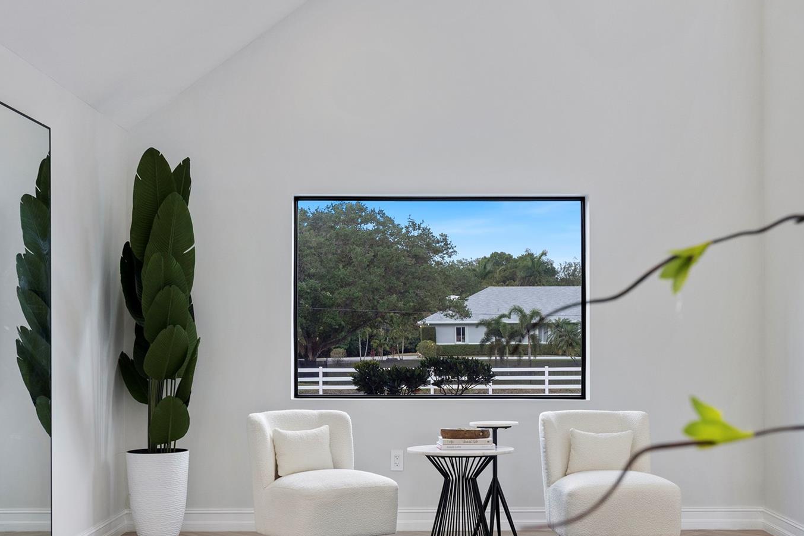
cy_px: 344
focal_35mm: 53
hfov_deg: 37.5
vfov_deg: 25.4
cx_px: 437
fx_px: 1183
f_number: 9
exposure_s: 1/20
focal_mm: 35
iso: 800
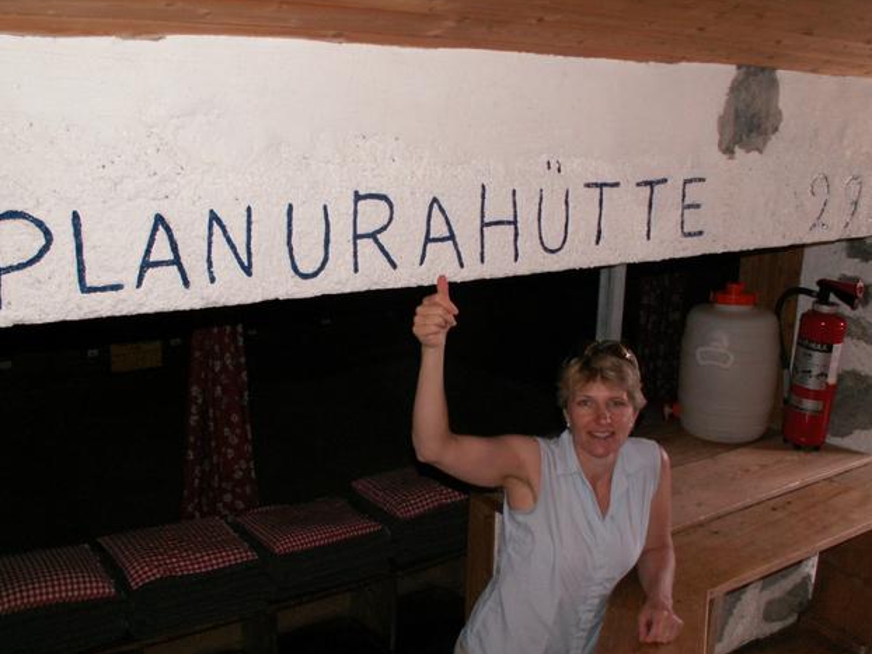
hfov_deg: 51.3
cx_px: 426
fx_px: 907
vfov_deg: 39.7
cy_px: 322
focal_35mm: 36
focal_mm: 5.86
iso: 160
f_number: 2.8
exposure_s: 1/40
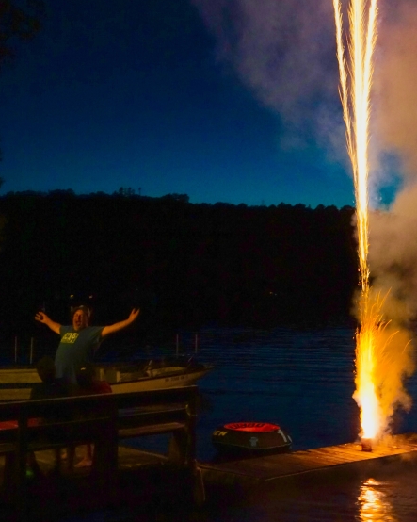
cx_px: 216
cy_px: 206
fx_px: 941
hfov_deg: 25.0
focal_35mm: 61
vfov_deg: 30.9
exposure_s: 1/6
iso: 6400
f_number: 10
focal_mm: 50
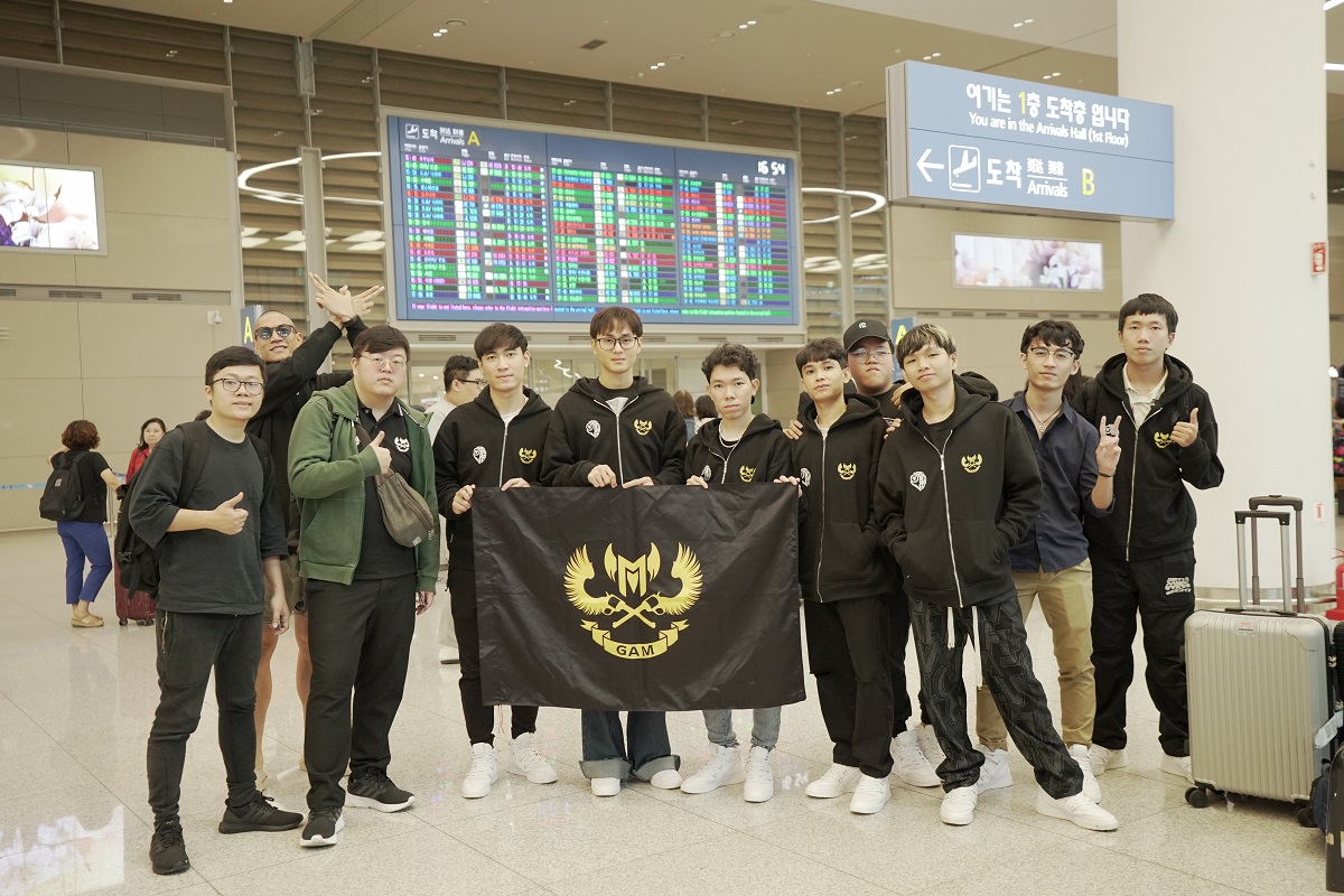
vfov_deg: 37.9
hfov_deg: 54.4
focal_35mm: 35
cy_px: 448
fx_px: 1307
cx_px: 672
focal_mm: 35
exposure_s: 1/320
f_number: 2.8
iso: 4000
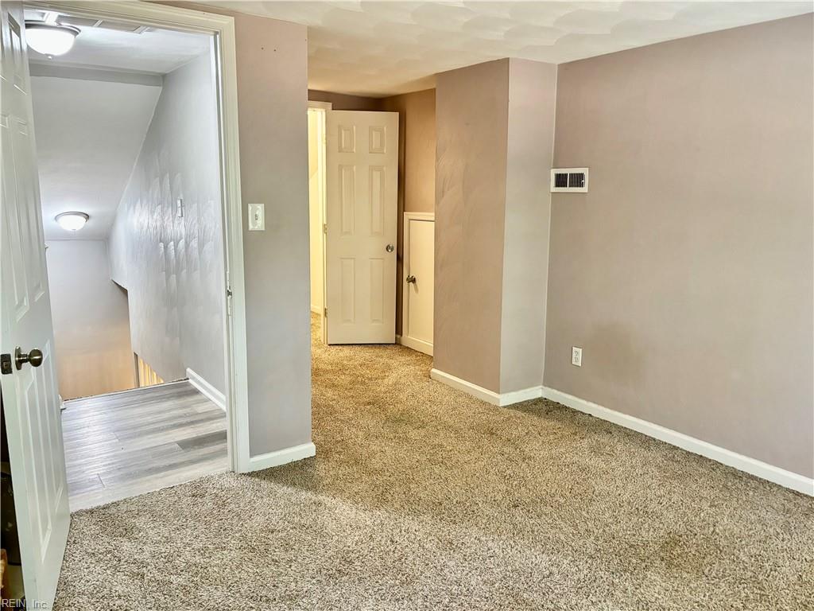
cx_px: 407
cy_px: 306
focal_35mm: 26
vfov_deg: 53.1
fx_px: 611
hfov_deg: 67.3
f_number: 1.6
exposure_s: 1/60
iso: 400
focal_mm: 5.96
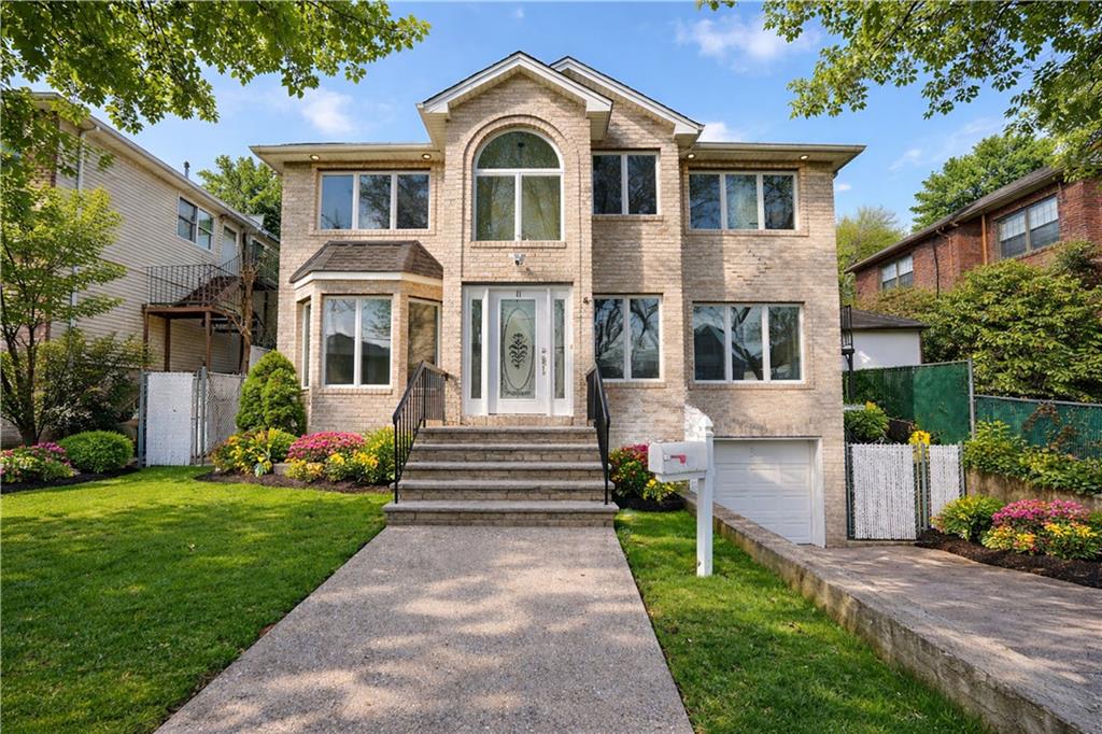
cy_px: 367
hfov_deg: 96.8
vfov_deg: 73.7
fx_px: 490
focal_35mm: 16
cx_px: 551
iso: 100
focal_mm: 16
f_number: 6.3
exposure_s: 1/160
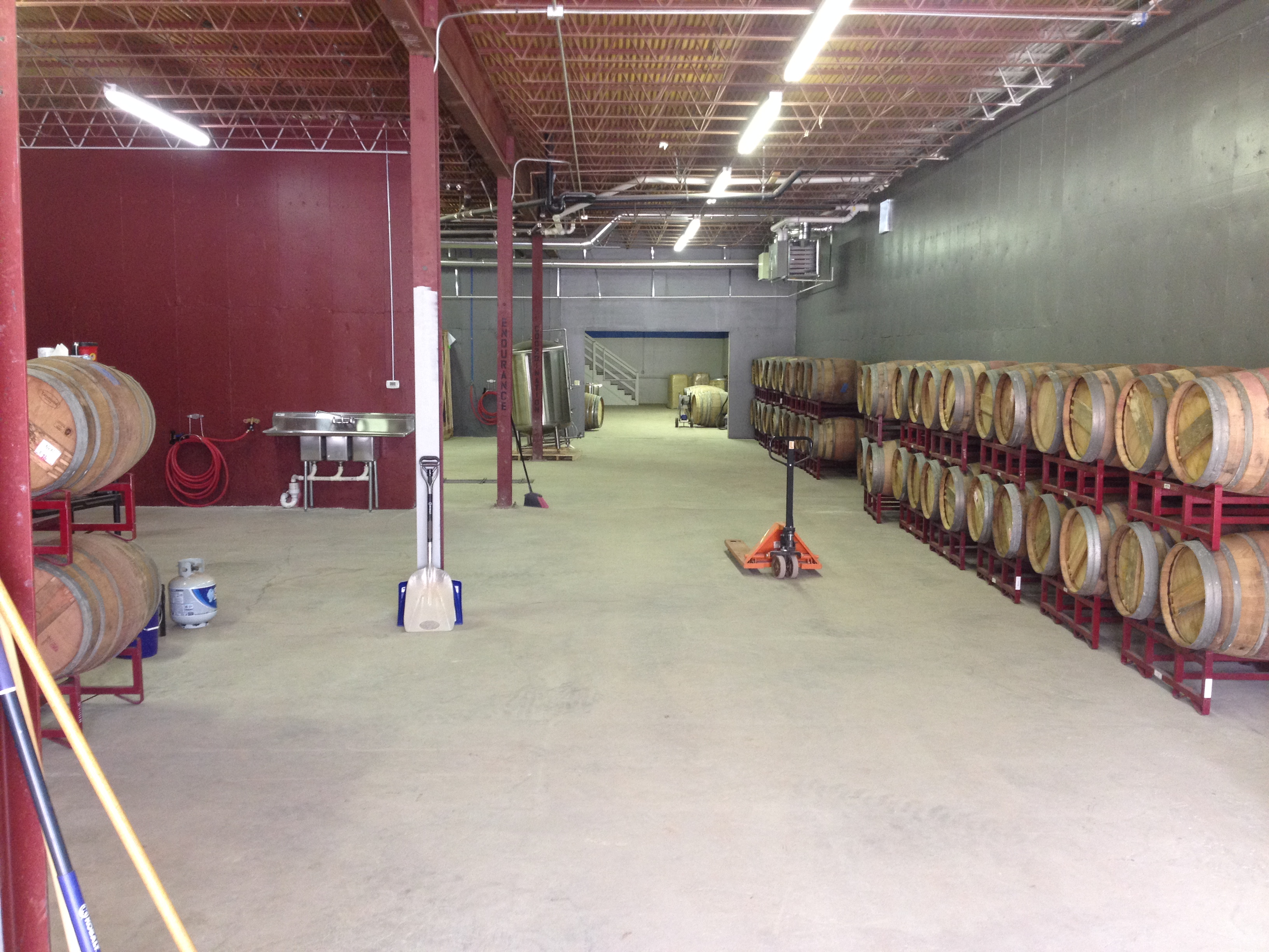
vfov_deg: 40.7
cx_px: 634
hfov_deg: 52.6
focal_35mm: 35
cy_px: 476
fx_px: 1283
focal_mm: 4.28
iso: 125
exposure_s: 1/20
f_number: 2.4
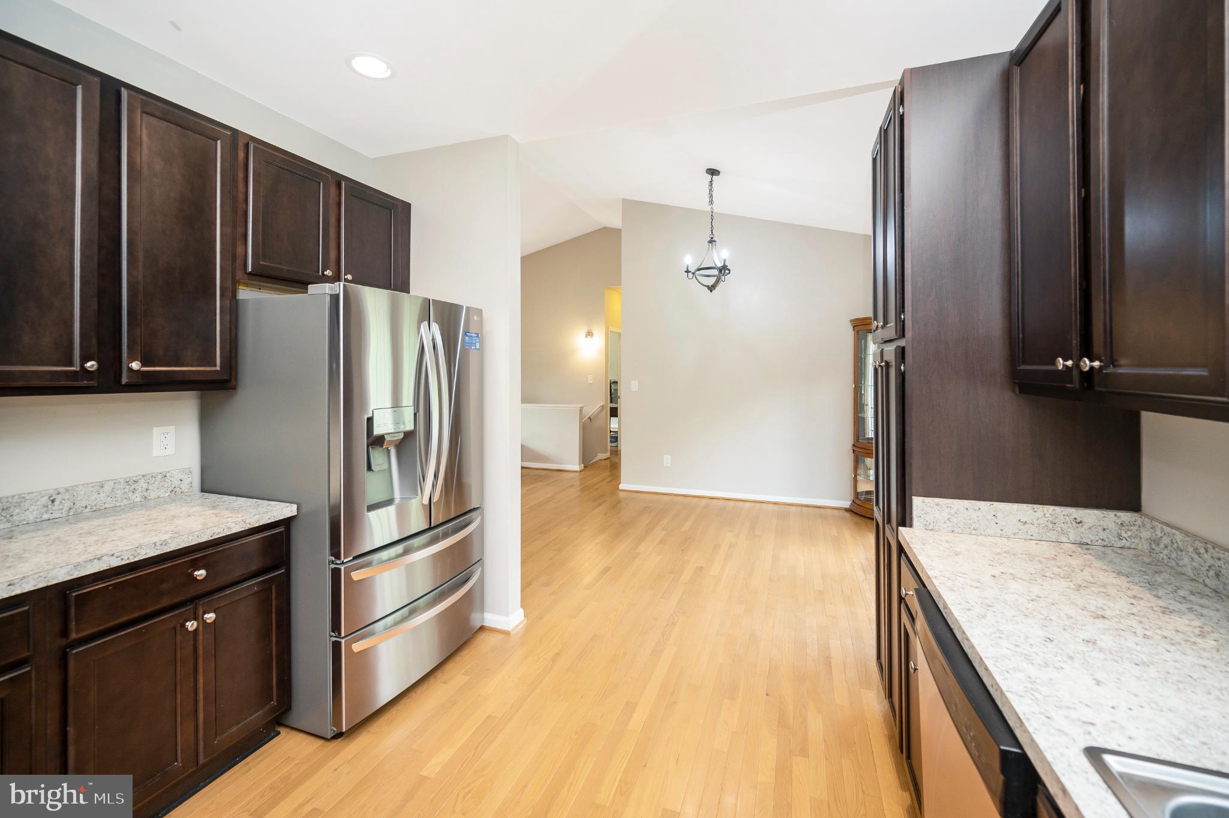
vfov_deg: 81.1
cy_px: 409
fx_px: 478
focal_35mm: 14
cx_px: 614
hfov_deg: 104.3
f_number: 4
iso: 400
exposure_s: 1/60
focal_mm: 14
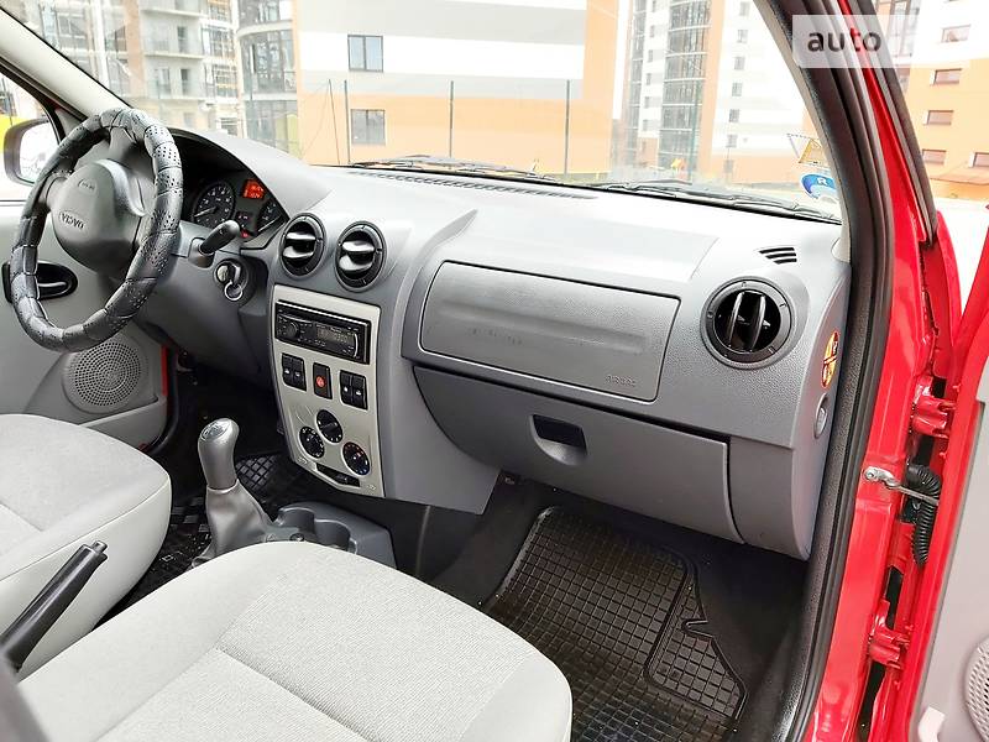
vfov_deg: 53.1
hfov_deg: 67.3
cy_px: 371
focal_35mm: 26
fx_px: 743
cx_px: 494
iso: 64
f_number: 1.7
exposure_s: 1/100
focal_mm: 3.9
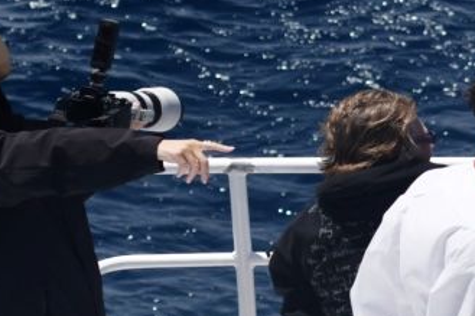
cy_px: 282
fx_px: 2888
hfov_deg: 9.4
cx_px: 348
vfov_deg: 6.3
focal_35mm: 219
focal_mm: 90
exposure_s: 1/8000
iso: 320
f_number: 5
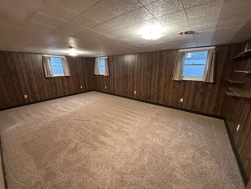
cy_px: 94
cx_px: 126
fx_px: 102
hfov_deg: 102.1
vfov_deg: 85.7
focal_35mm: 14
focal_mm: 2.22
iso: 1000
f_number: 2.2
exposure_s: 1/60
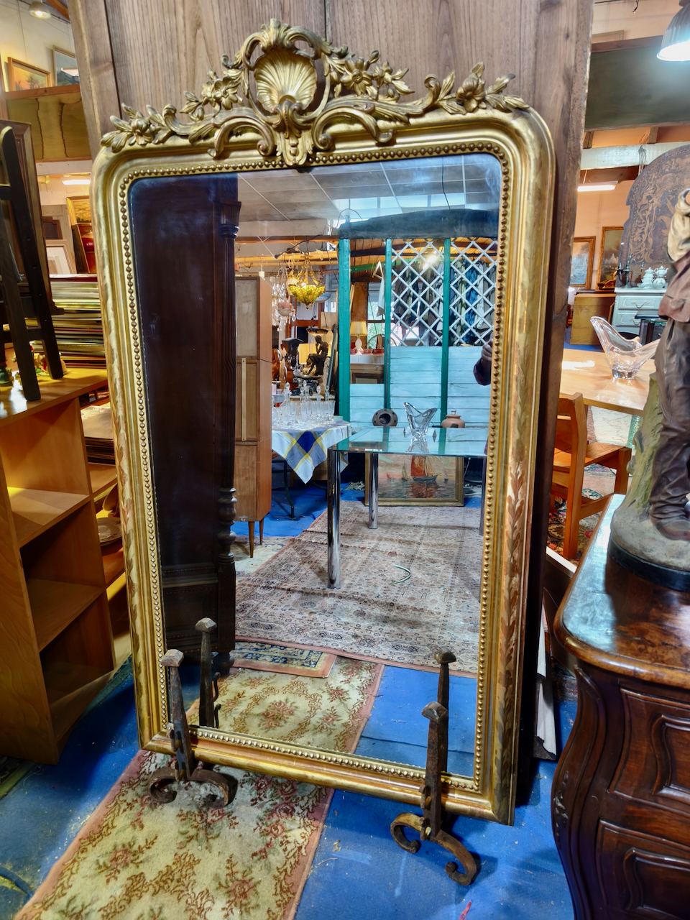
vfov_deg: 73.9
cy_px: 460
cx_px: 345
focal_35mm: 23
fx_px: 611
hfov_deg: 58.9
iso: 1000
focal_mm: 5.35
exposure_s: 1/25
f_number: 1.7
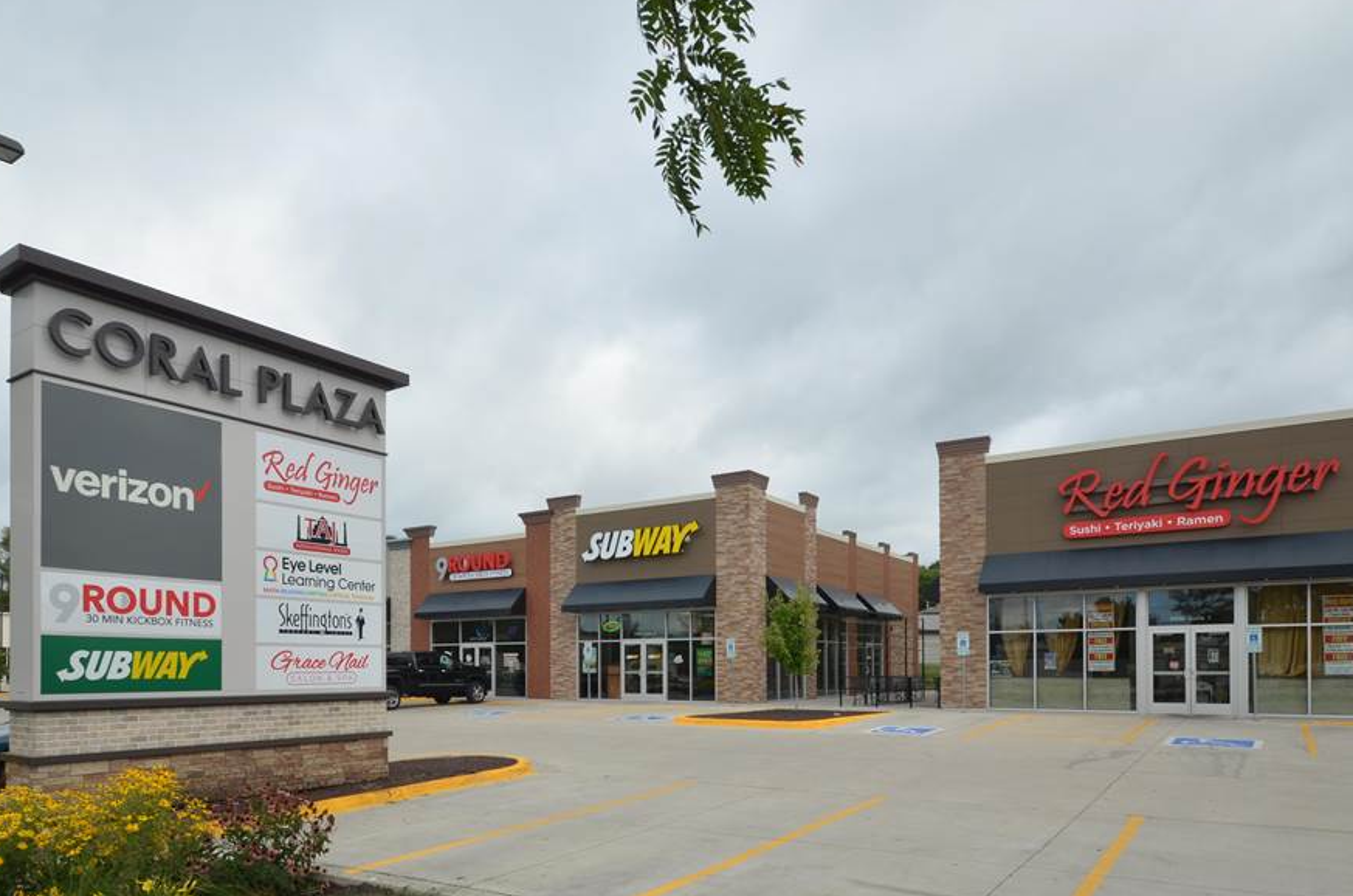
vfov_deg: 55.1
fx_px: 825
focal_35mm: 22
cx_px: 623
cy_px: 638
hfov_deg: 78.6
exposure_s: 1/250
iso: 180
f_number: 8
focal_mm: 10
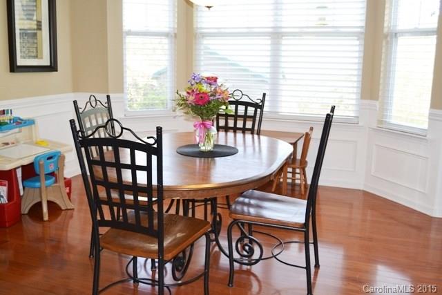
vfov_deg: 36.9
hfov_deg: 53.1
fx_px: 442
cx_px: 221
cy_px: 148
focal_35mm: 36
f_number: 4
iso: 400
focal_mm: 24
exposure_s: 1/80
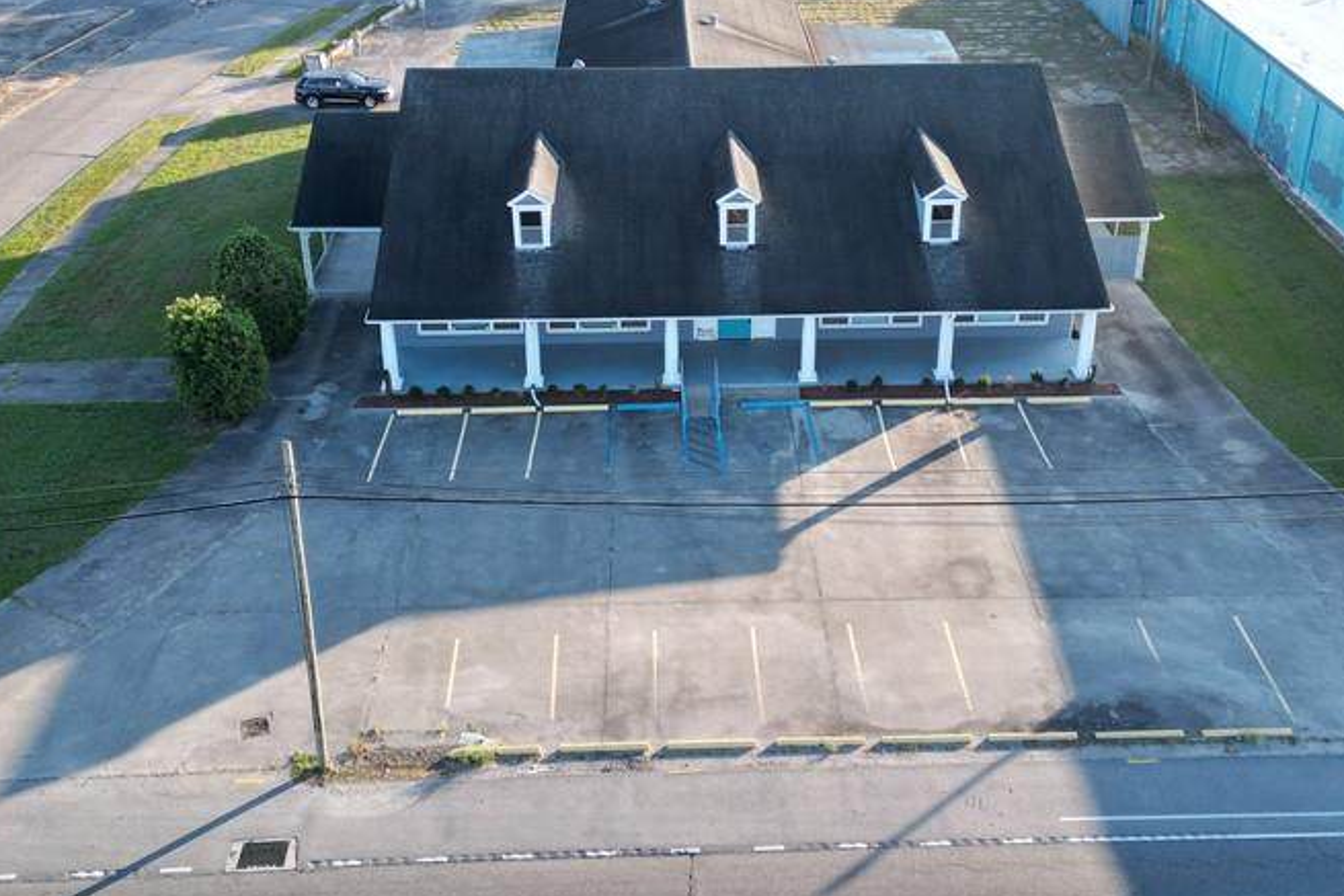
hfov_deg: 49.5
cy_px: 285
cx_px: 702
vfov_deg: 33.9
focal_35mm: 39
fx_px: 1456
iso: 200
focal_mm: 6.72
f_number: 1.7
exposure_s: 1/1000
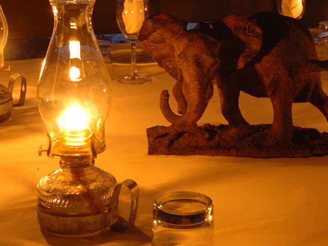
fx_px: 729
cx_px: 212
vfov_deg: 18.8
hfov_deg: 25.2
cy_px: 29
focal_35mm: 77
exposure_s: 1
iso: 200
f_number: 5.6
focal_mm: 20
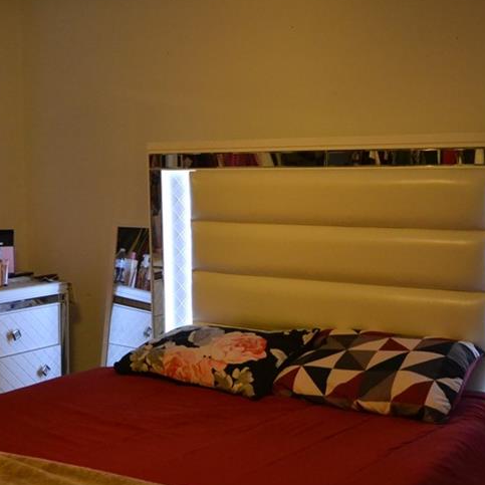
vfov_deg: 31.6
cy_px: 215
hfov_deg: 31.6
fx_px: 856
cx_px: 241
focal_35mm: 54
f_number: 5.6
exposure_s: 1/60
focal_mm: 20
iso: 2500
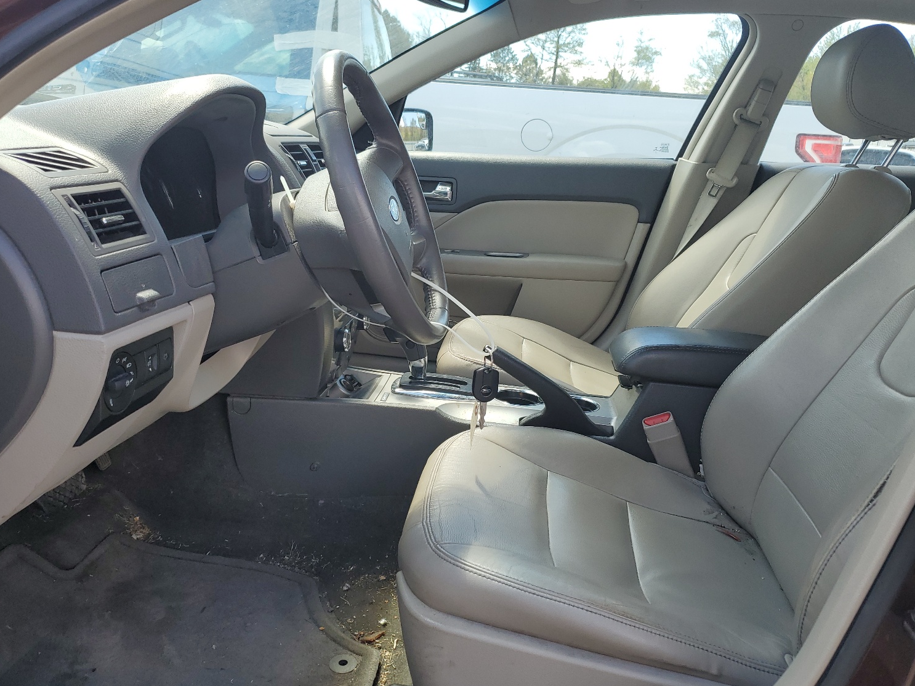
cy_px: 350
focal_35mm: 28
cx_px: 425
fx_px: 740
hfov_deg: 63.4
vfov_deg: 49.7
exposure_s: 1/588
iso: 50
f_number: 1.5
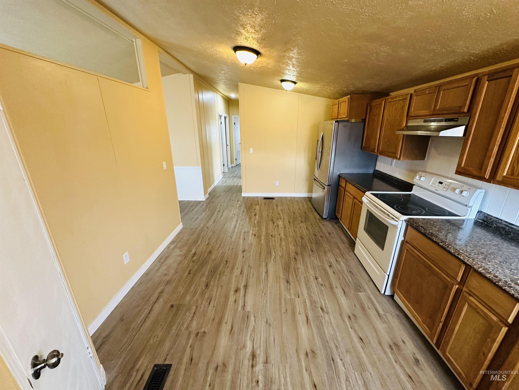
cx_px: 260
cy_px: 195
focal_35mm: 14
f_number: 2.2
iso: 400
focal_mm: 2.22
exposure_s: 1/60
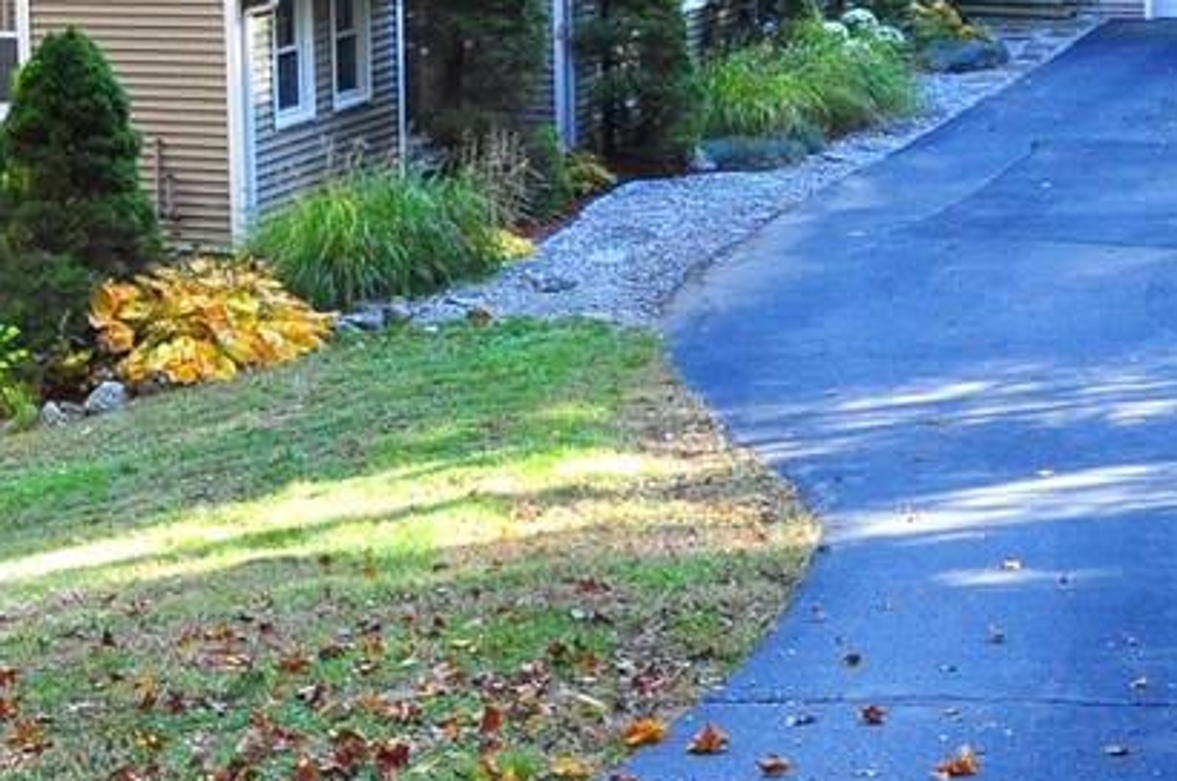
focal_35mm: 75
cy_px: -141
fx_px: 2448
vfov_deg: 17.3
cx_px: 548
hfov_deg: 27.0
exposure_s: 1/125
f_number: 8
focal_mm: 16
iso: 800
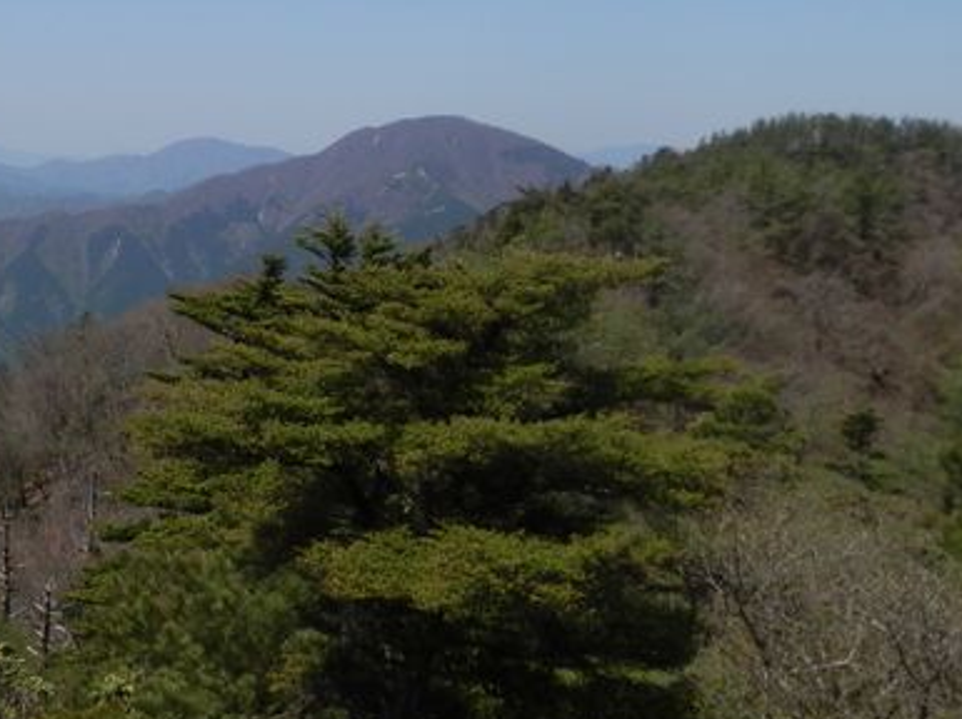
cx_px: 325
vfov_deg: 27.9
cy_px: 262
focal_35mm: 52
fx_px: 1444
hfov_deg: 36.5
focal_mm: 4.5
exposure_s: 1/200
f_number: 8.7
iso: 80
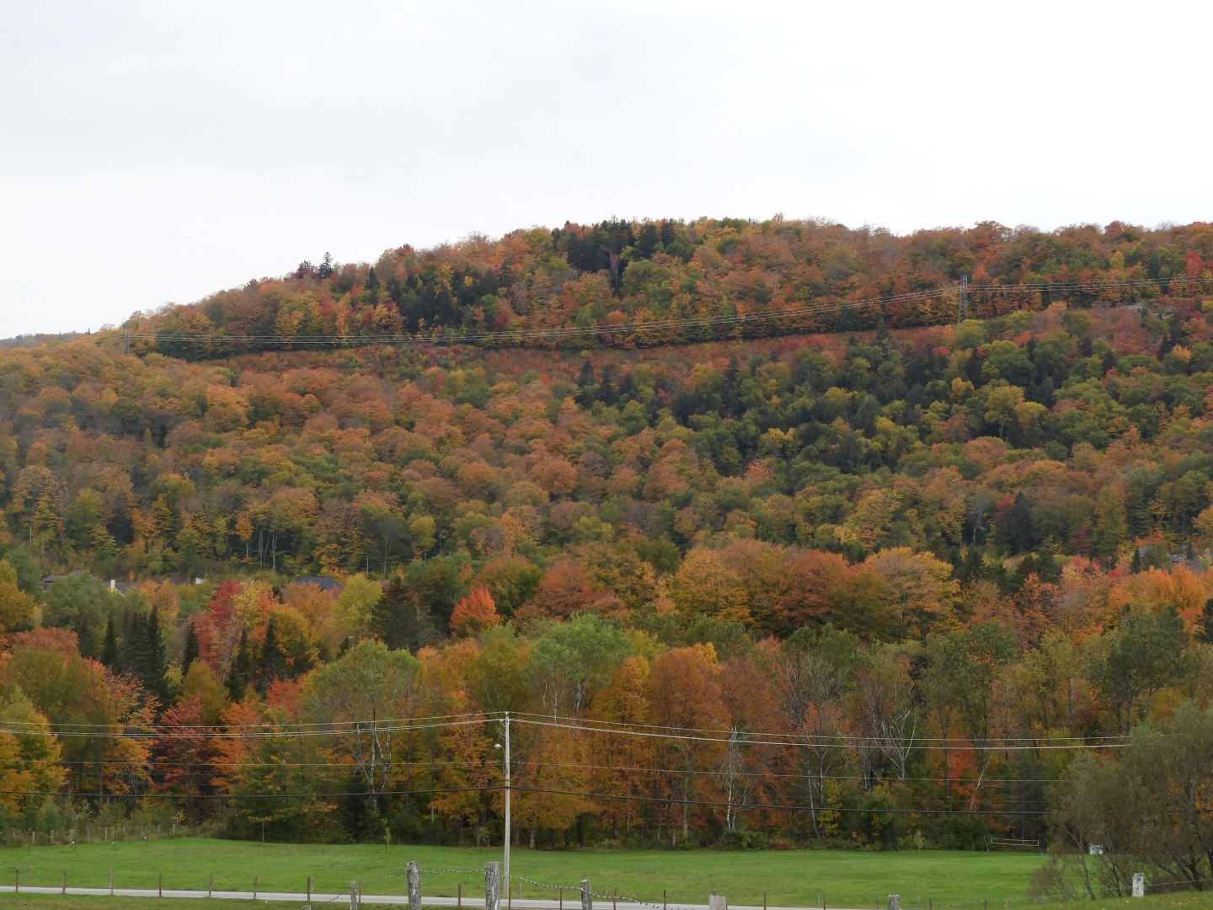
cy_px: 455
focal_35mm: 105
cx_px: 606
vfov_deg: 14.1
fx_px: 3679
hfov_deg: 18.7
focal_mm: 18.8
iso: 100
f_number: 4.8
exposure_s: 1/160
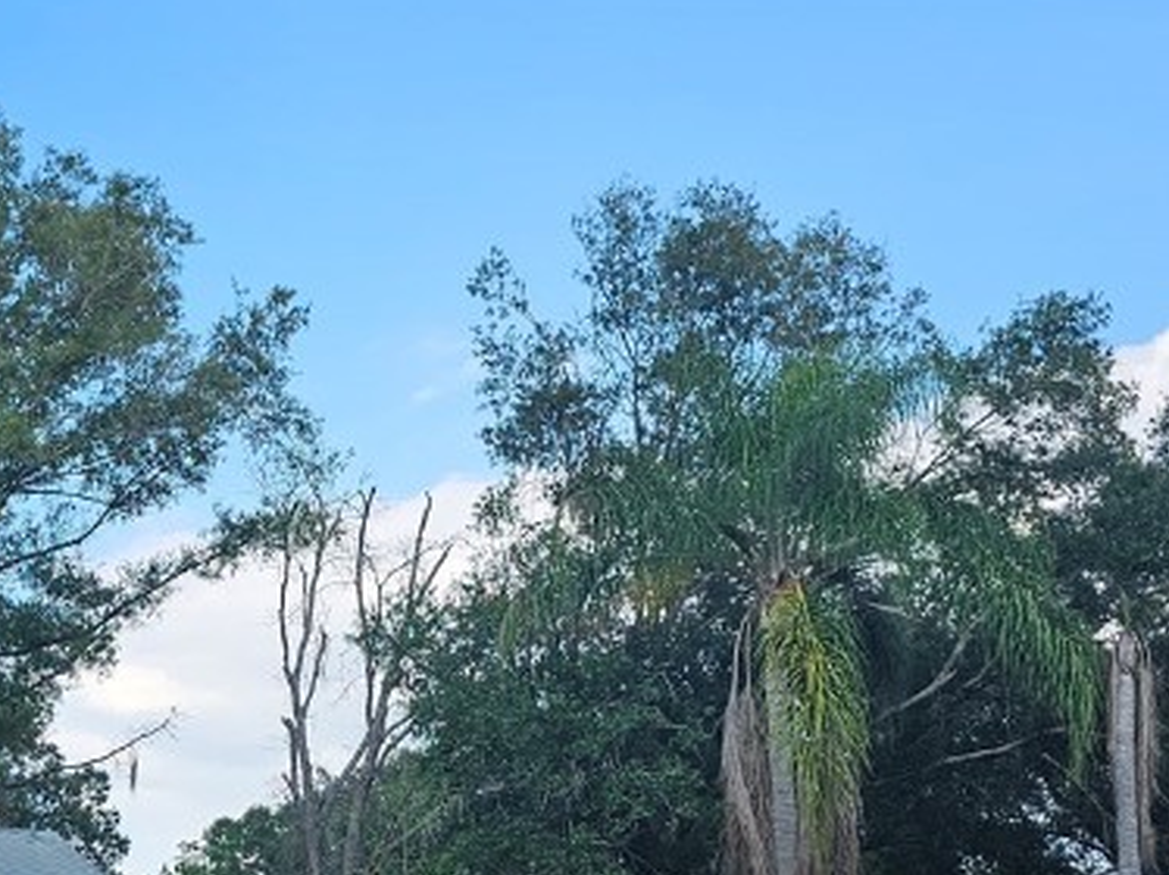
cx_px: 106
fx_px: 2126
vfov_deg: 22.7
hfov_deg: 29.4
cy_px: 781
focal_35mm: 63
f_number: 1.7
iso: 16
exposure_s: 1/484
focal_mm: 6.3
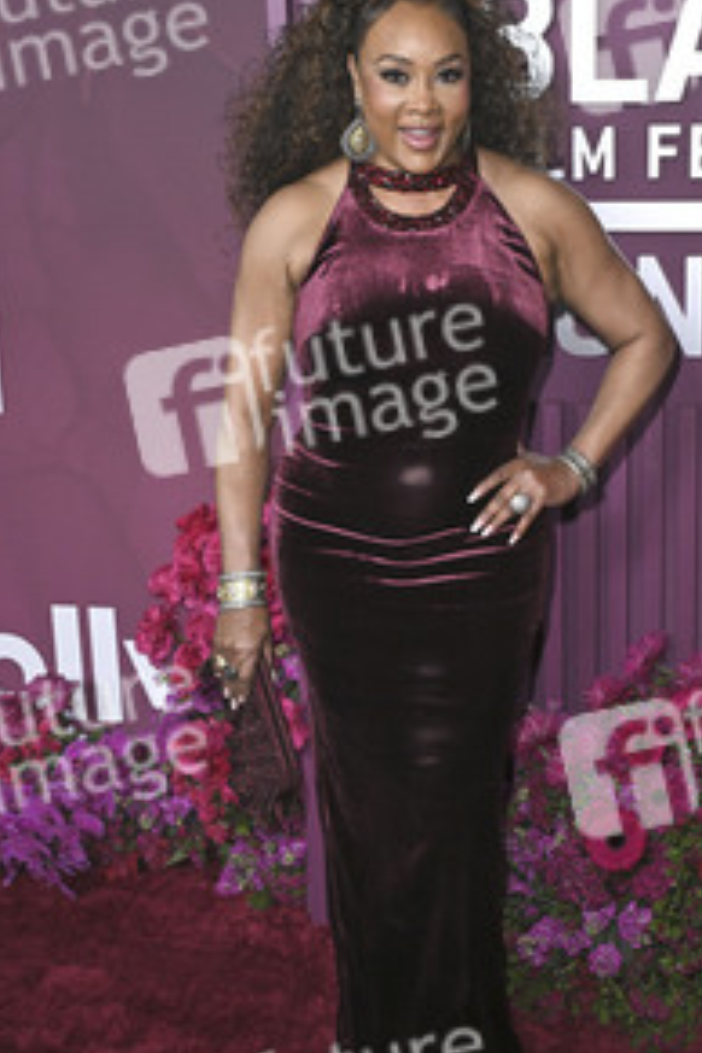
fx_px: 1609
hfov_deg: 24.6
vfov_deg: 36.2
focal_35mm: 55
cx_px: 416
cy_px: 572
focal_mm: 40
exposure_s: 1/320
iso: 2000
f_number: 5.6
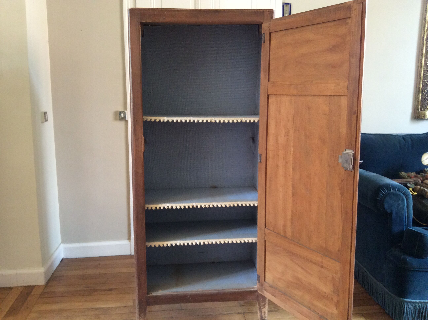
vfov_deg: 44.1
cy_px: 160
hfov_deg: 56.9
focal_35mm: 32
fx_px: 395
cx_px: 214
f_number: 2.4
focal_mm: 3.3
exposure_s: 1/25
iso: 160
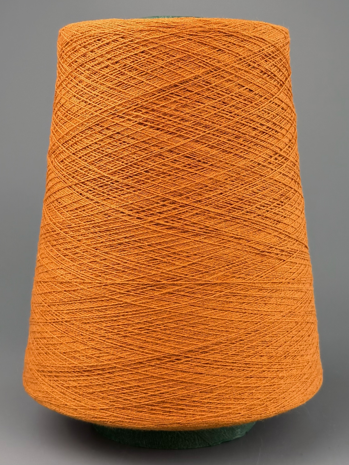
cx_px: 174
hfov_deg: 56.8
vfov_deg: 71.6
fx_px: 323
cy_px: 232
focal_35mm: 24
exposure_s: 1/742
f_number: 1.78
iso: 80
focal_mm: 6.76
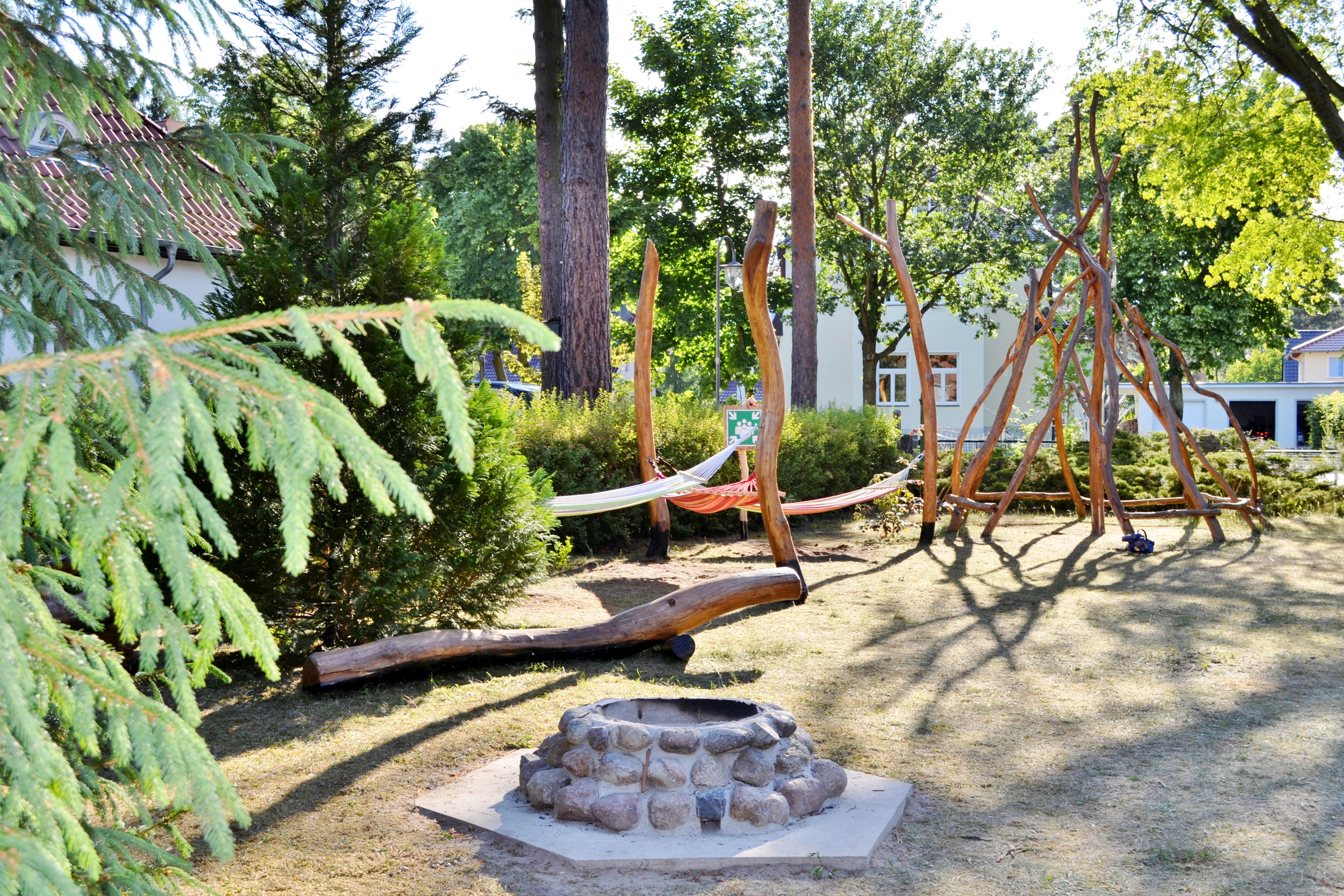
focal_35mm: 42
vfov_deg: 31.9
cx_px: 672
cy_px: 448
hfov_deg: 46.4
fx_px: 1568
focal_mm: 28
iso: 100
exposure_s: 1/100
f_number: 8
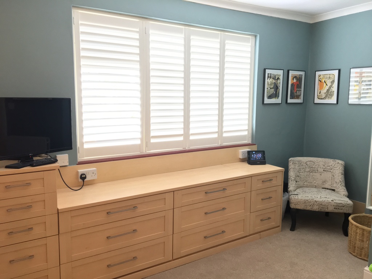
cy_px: 140
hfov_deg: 61.7
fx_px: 312
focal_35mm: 29
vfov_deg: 48.2
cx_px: 186
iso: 125
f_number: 2.2
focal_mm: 4.15
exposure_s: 1/33
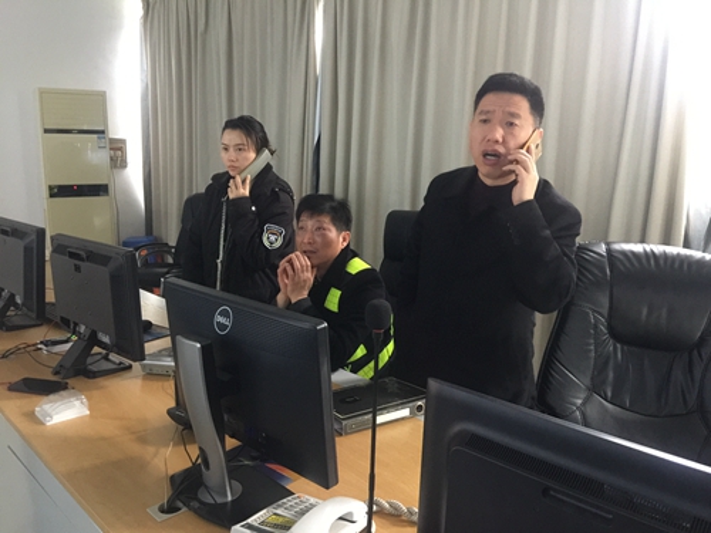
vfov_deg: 48.2
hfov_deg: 61.7
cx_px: 356
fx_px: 596
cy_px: 266
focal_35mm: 29
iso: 200
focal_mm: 4.15
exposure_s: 1/8
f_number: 2.2
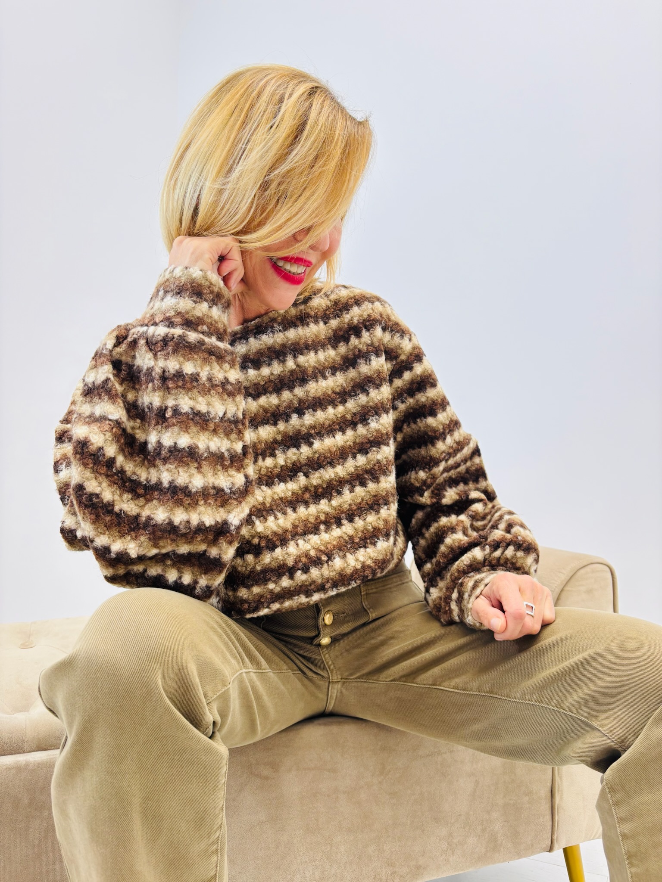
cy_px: 441
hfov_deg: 53.1
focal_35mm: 26
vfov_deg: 67.3
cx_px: 331
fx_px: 663
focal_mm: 5.96
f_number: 1.6
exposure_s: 1/100
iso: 50
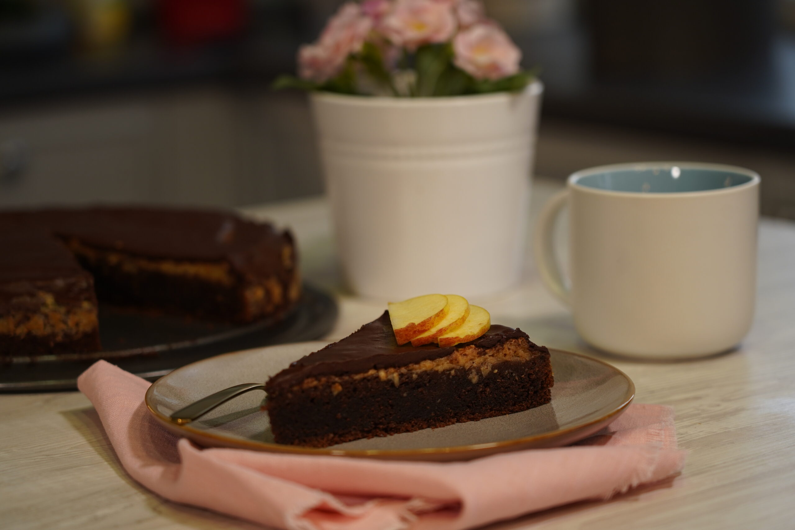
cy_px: 265
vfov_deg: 13.0
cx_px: 398
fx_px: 2319
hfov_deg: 19.5
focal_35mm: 105
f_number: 4
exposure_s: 1/50
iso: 320
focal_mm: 105
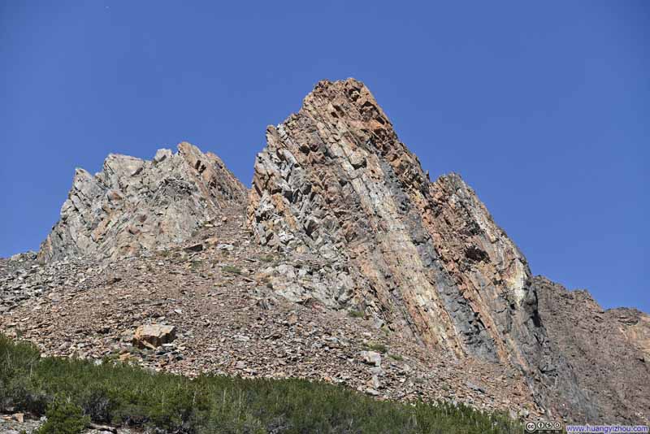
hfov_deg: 22.6
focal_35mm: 90
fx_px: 1625
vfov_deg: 15.2
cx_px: 325
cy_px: 217
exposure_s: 1/1250
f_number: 5
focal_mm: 90
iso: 100
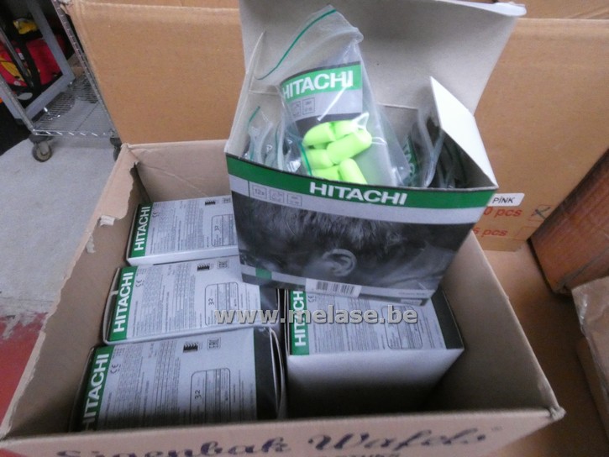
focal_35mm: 20
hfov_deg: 81.7
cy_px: 228
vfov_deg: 66.0
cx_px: 304
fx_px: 352
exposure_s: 1/20
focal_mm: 3.6
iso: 1600
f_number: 8
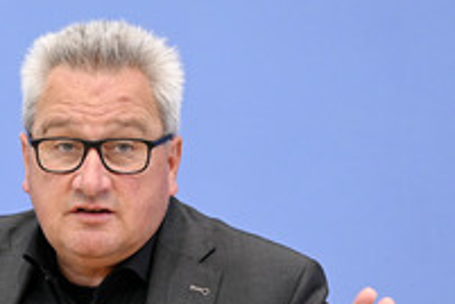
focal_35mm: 157
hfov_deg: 12.8
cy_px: 188
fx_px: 1984
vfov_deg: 8.7
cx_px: -53
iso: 3200
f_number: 4
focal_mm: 70
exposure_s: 1/800
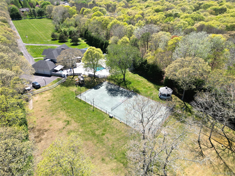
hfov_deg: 71.6
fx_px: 163
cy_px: 88
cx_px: 118
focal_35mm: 24
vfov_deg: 56.8
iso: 100
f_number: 1.7
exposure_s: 1/1250
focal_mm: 6.72
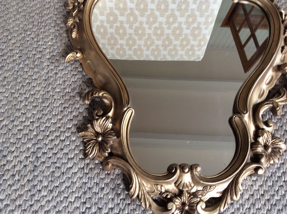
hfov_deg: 56.9
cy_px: 107
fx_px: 265
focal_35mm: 32
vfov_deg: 44.1
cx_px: 144
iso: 80
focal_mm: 3.3
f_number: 2.4
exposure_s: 1/25
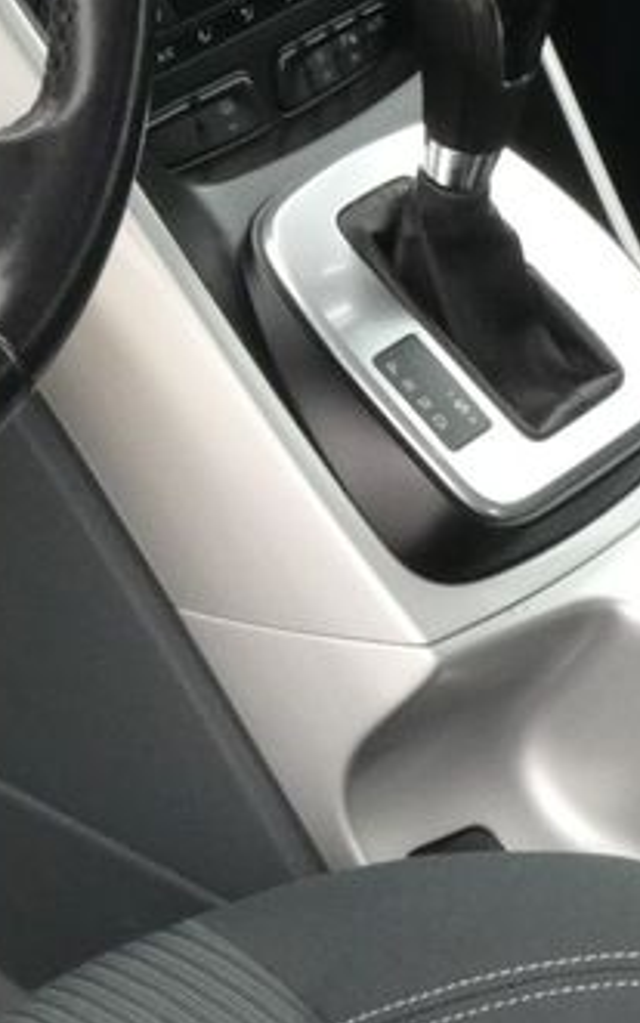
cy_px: -102
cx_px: -142
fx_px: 3933
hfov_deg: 9.2
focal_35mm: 141
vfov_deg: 14.5
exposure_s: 1/80
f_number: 5.6
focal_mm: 7.8
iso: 500
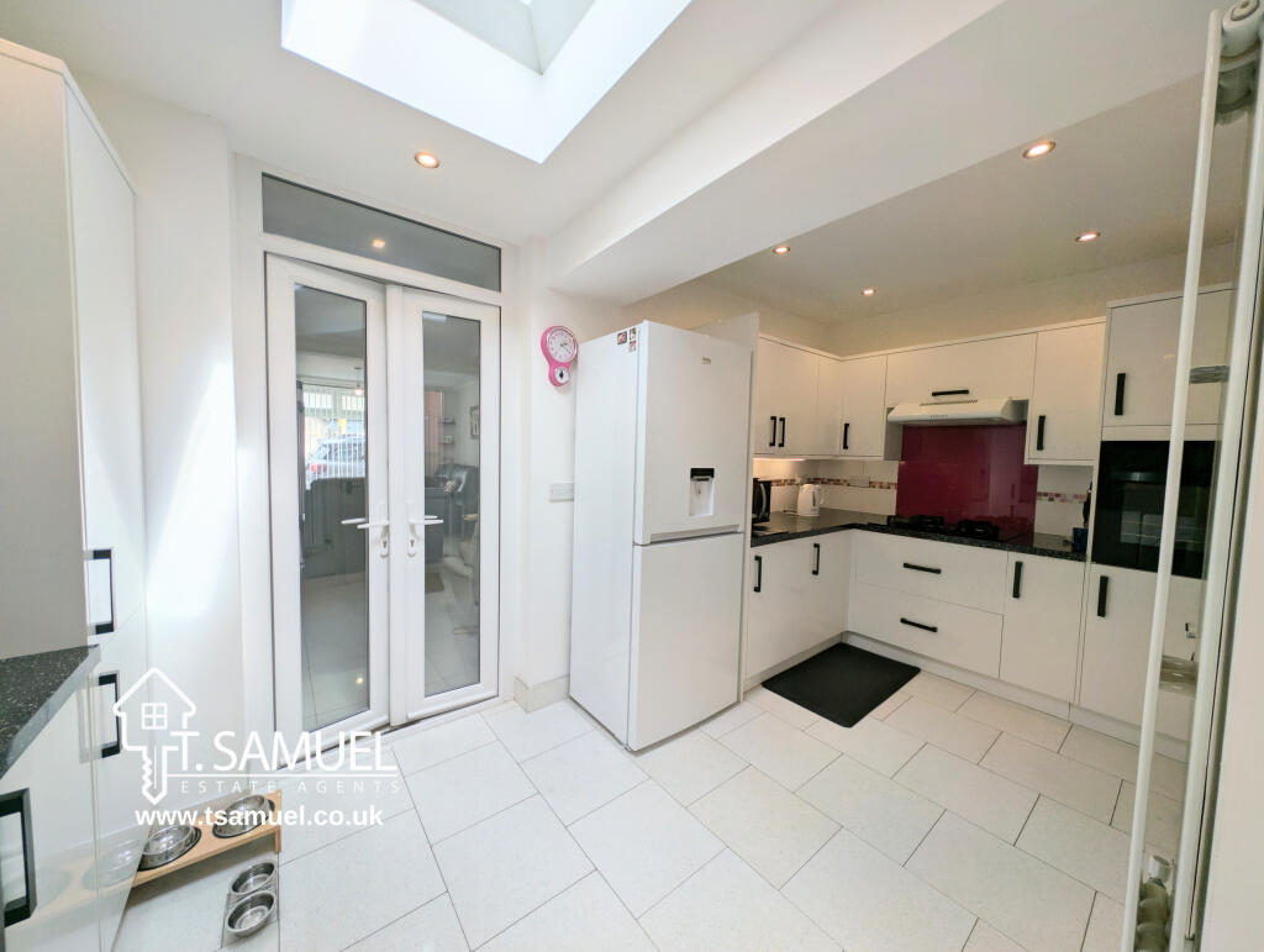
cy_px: 476
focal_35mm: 12
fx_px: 439
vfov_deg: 94.6
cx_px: 632
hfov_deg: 110.5
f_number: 1.95
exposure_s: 1/434
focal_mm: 2.23
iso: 38
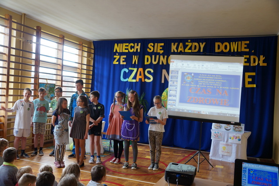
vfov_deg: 39.9
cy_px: 93
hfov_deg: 57.2
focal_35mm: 33
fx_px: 256
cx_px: 140
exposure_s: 1/60
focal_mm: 22
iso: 200
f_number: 4
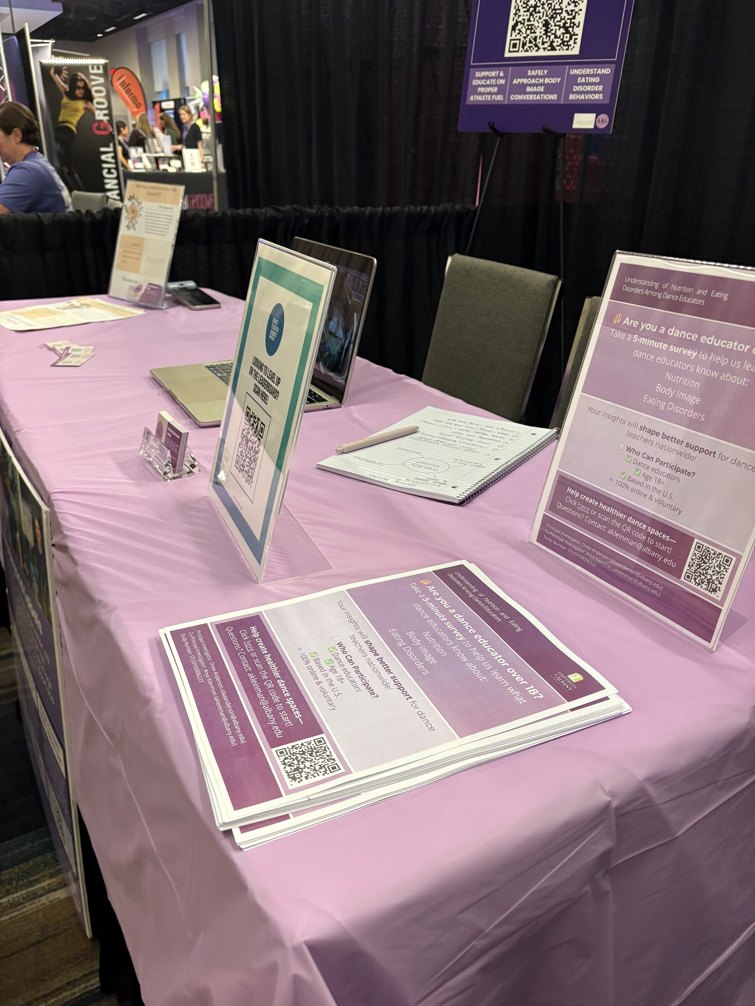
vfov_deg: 67.3
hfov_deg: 53.1
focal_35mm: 26
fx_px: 756
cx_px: 378
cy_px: 503
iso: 200
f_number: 1.6
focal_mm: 5.96
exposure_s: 1/60
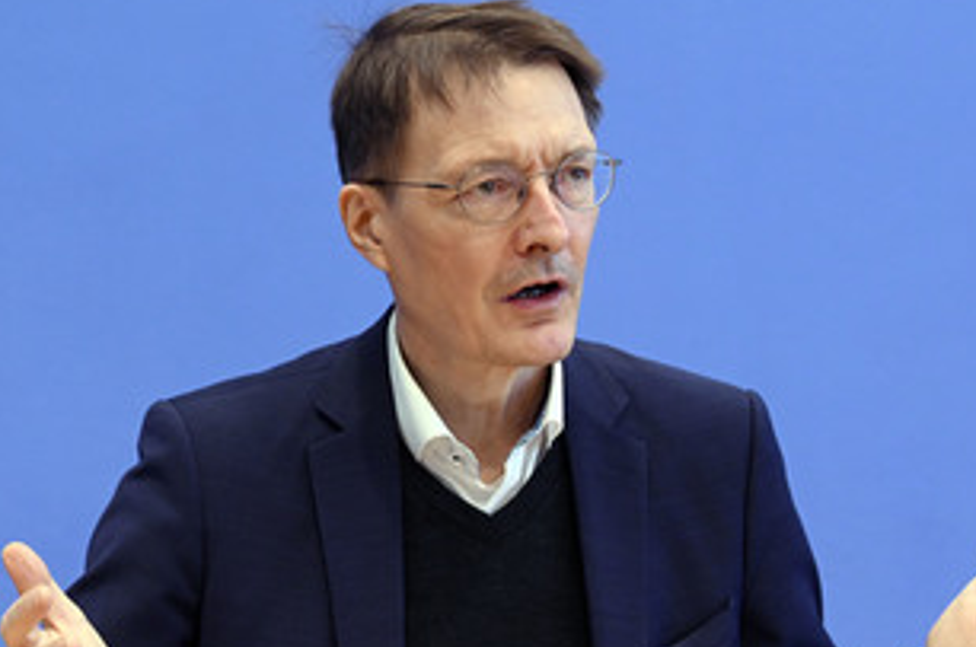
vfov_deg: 11.3
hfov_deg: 16.9
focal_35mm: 121
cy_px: 405
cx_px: 486
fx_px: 3275
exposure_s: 1/400
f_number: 5.6
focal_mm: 82
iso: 3200
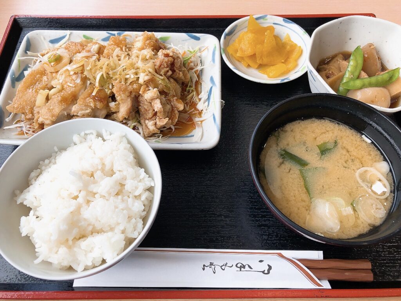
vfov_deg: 49.7
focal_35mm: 28
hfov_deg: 63.4
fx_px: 324
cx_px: 200
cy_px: 150
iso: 20
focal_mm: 3.99
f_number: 1.8
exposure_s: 1/211
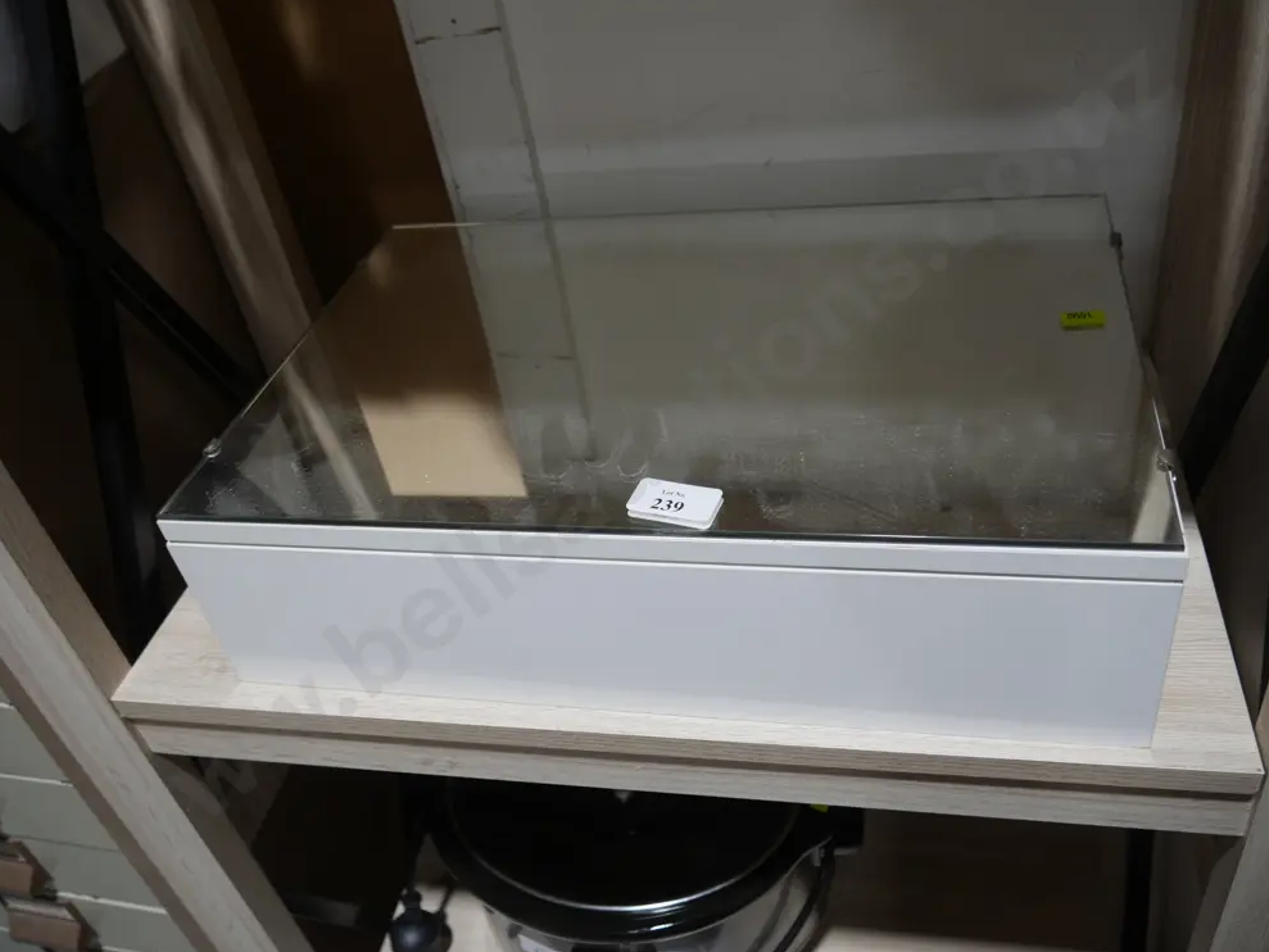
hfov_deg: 61.7
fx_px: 1063
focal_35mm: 29
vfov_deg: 48.2
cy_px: 464
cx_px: 635
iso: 200
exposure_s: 1/100
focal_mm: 14
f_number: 3.5
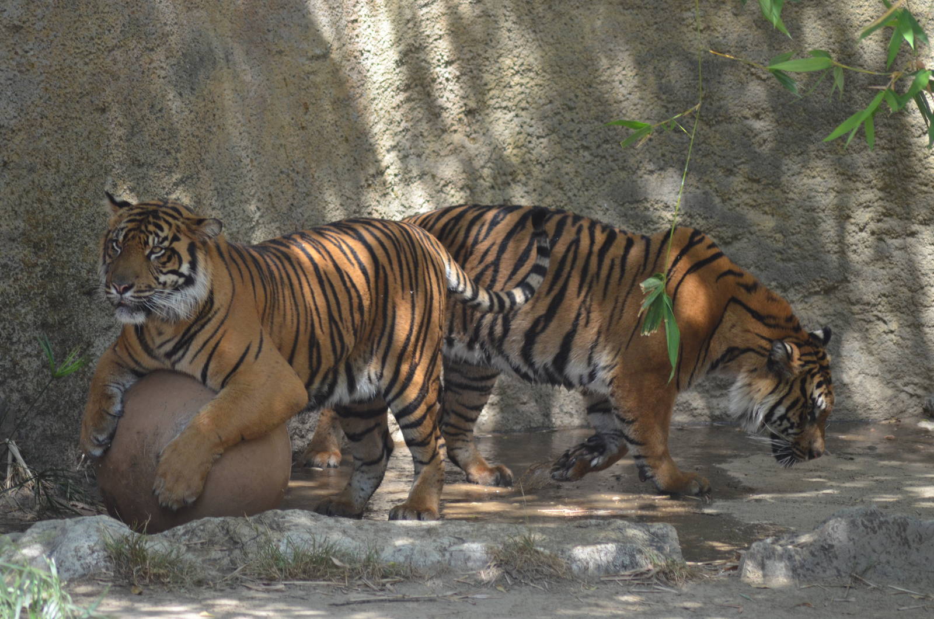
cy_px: 310
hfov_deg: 5.7
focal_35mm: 360
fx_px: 9321
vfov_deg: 3.8
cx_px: 467
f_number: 5
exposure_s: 1/500
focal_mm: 240
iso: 900
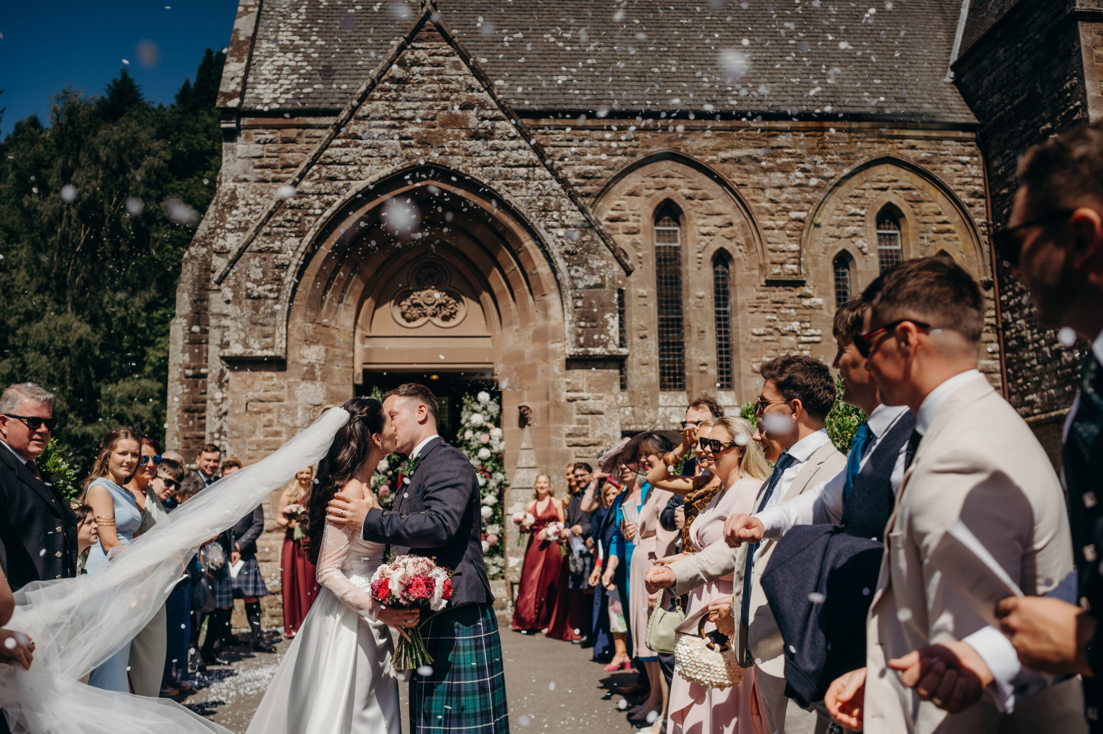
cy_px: 367
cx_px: 552
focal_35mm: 35
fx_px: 1072
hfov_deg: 54.5
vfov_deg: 37.8
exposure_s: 1/8000
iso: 200
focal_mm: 35
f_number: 2.8
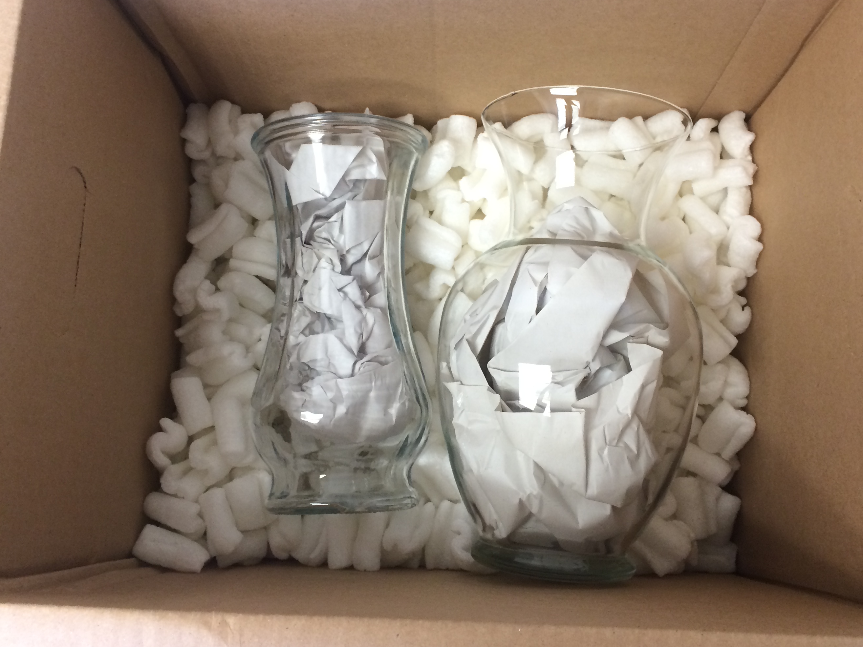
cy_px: 272
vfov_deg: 39.6
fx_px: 898
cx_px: 443
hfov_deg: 51.3
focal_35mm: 36
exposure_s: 1/30
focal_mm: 4.15
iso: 160
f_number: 2.2
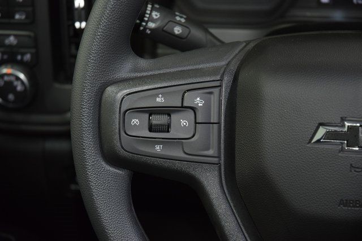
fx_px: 1056
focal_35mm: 105
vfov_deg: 13.0
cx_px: 181
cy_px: 120
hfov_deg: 19.5
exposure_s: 1/30
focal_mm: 70
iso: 1600
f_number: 4.5
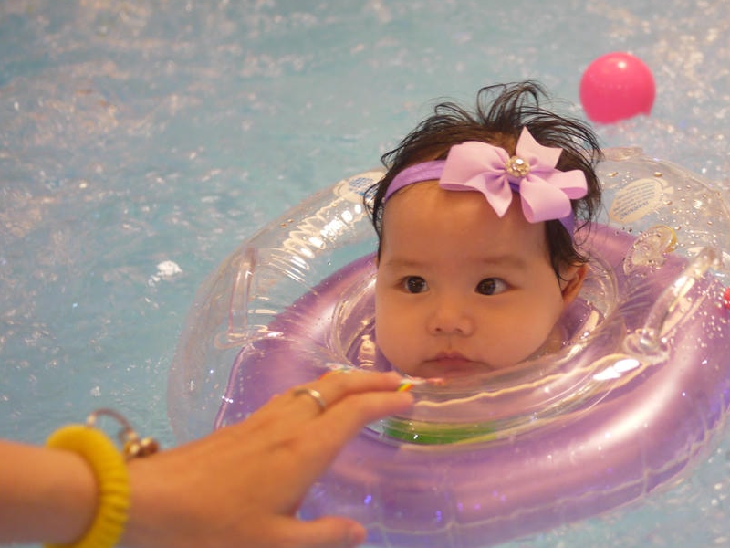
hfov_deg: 31.7
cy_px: 341
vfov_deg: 24.4
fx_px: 1265
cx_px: 532
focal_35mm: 60
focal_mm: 20
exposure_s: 1/100
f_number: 1.7
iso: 400
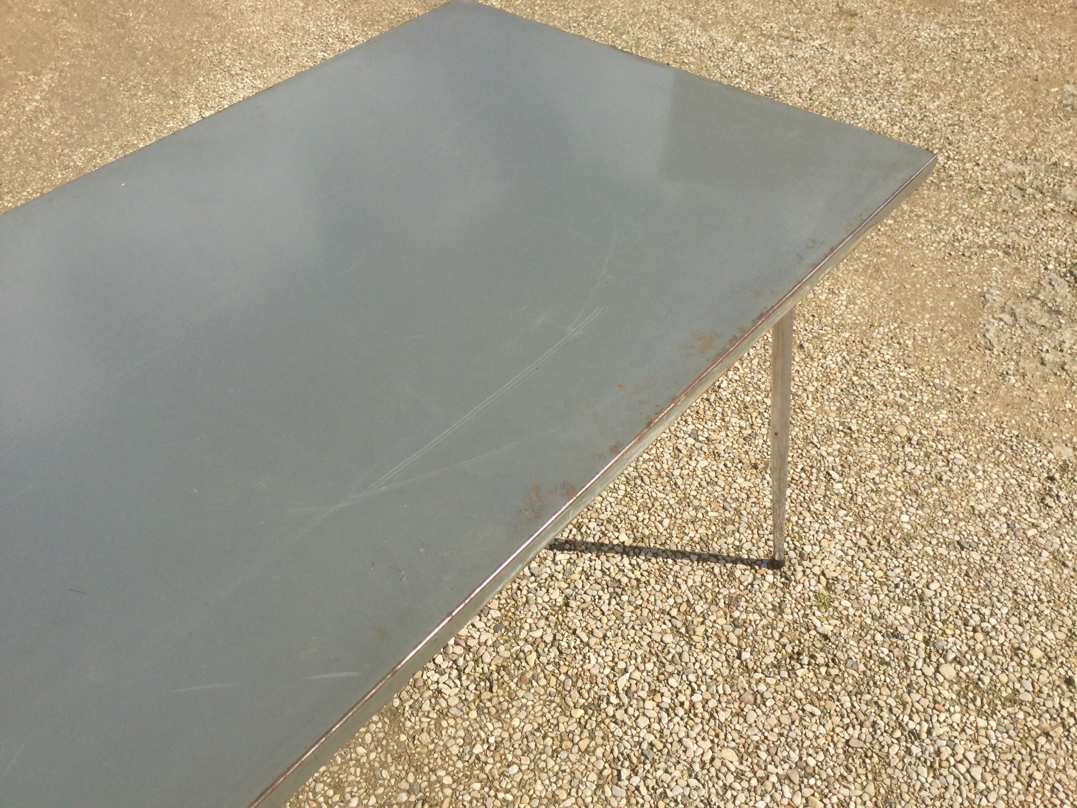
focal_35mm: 31
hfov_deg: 58.4
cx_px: 538
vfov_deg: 45.4
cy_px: 404
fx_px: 964
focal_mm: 3.3
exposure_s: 1/1812
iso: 25
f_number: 2.4
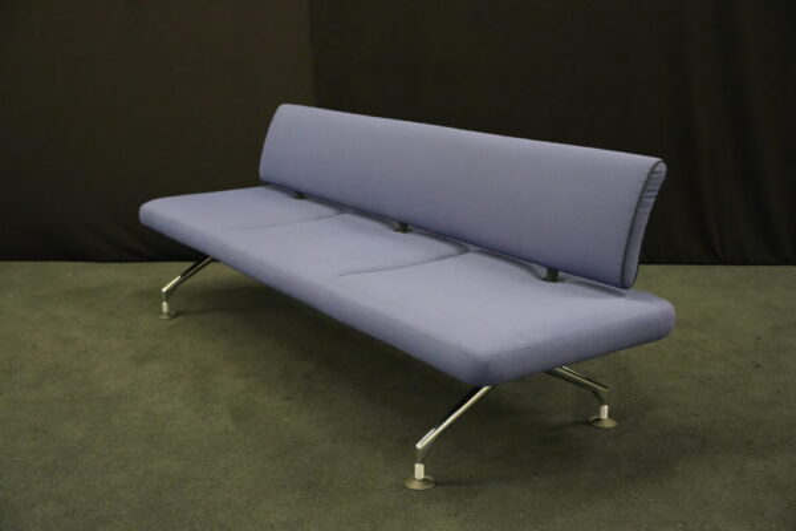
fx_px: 929
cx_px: 398
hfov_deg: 46.4
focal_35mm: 42
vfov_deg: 31.9
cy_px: 266
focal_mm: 42
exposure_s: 1/160
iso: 12800
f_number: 4
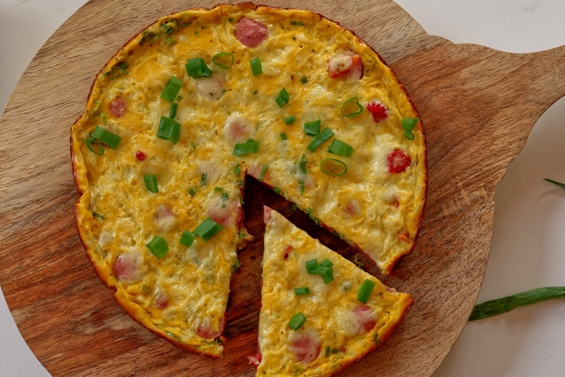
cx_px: 282
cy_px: 188
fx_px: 942
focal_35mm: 60
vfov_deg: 22.6
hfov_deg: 33.4
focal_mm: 60
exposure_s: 1/60
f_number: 9
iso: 800
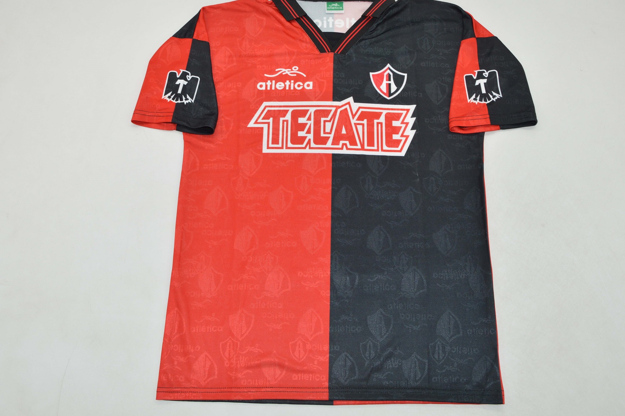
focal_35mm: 36
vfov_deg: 36.8
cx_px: 303
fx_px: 624
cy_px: 194
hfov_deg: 53.2
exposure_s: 1/200
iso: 400
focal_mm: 22
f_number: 8
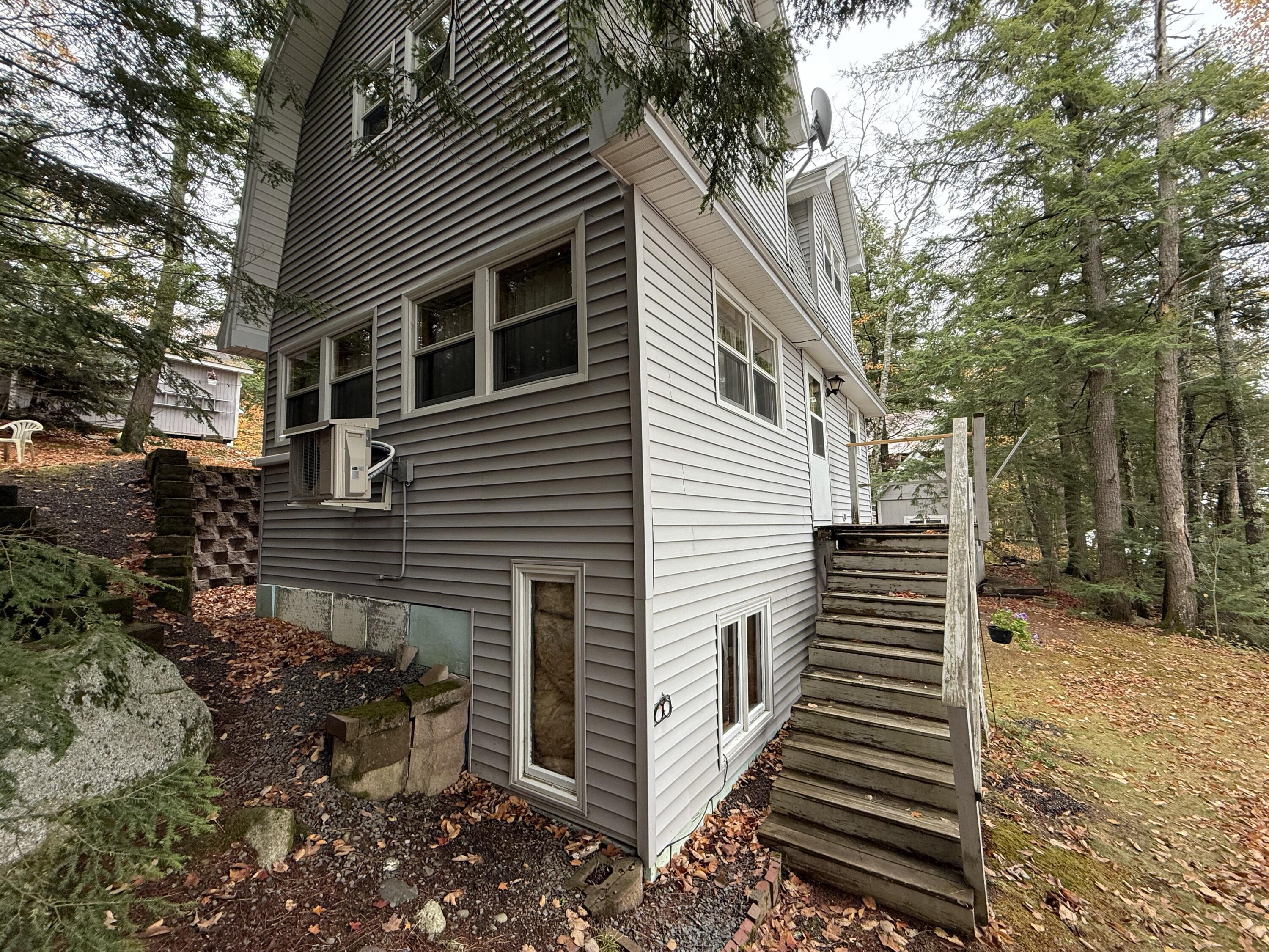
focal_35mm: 14
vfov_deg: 85.7
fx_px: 513
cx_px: 634
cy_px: 476
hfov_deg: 102.1
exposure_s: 1/99
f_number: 2.2
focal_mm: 2.22
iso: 80
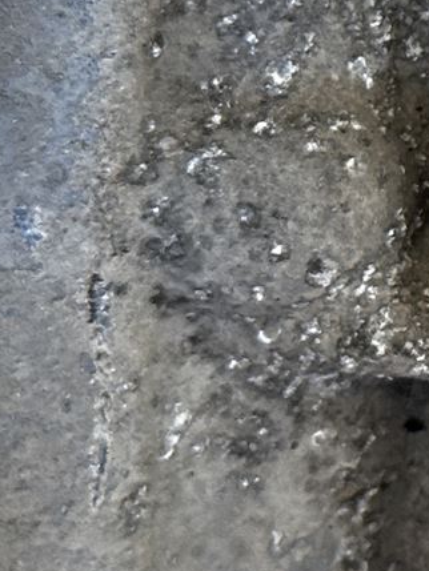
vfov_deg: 8.6
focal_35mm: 229
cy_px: -71
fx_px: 3782
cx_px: 1045
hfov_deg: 6.2
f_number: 1.78
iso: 160
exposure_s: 1/50
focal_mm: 6.86
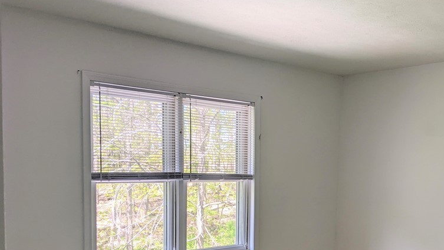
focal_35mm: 40
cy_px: 200
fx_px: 471
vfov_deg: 29.1
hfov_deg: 49.9
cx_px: 283
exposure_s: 1/226
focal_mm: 4.44
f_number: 1.8
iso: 58
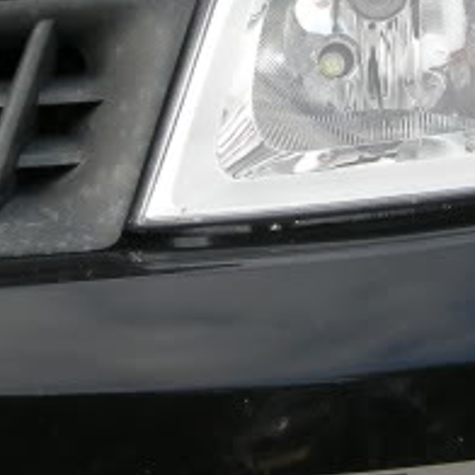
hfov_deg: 10.5
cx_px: 310
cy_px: 184
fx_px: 2577
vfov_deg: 10.5
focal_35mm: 166
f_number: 3.8
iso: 64
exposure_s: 1/133
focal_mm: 7.5
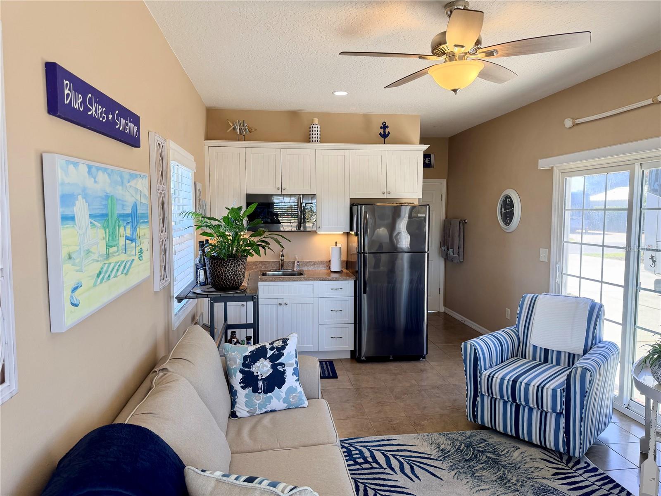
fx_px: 458
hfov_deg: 71.6
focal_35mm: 24
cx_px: 330
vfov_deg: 56.8
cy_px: 248
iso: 80
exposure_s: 1/176
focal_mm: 6.76
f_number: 1.78
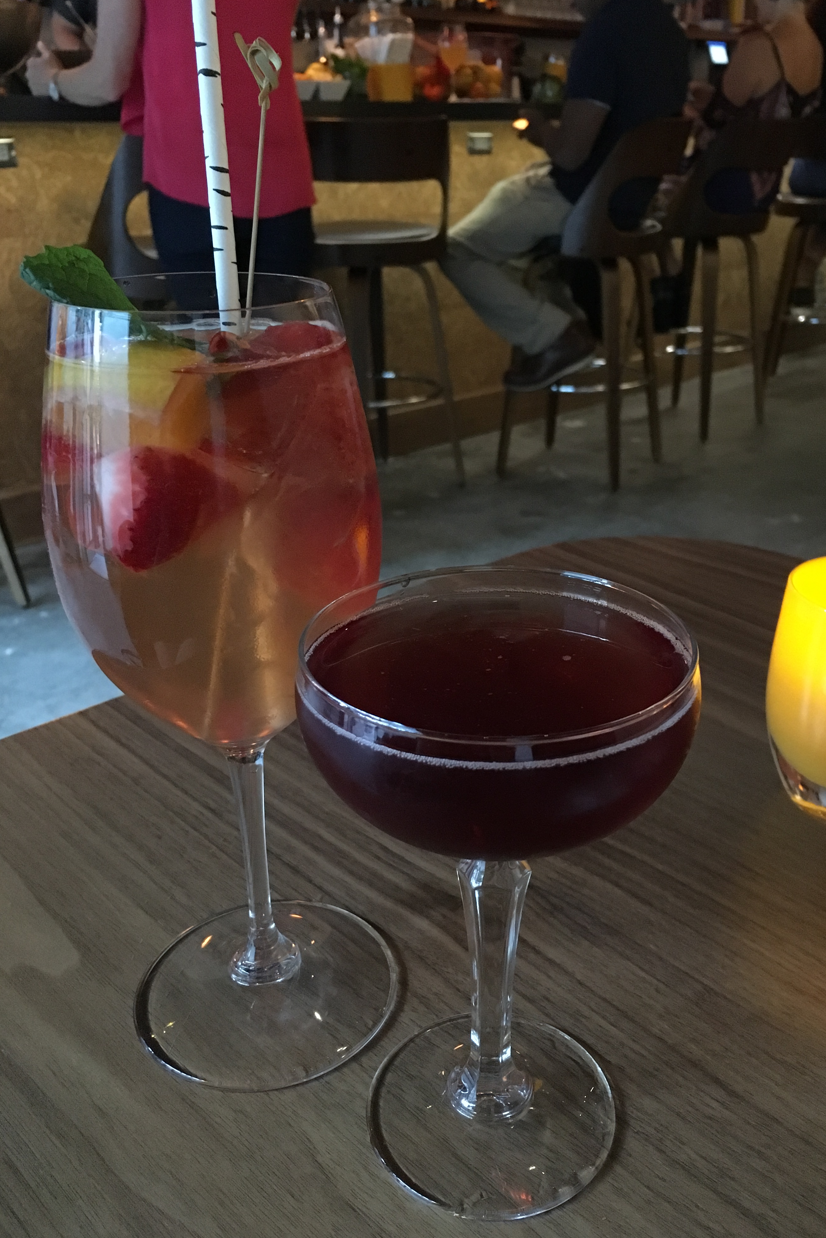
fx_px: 1067
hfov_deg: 42.2
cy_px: 622
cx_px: 469
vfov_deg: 60.3
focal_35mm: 31
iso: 320
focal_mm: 4.15
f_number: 2.2
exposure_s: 1/15
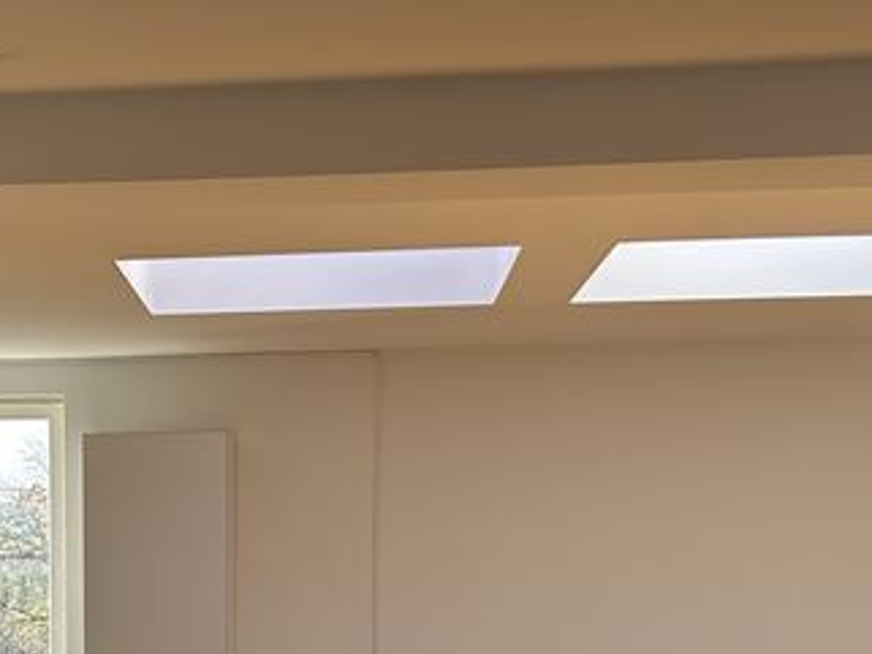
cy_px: 801
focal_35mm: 83
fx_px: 2092
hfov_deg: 22.8
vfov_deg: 17.0
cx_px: 46
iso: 40
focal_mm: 5.7
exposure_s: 1/207
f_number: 1.5
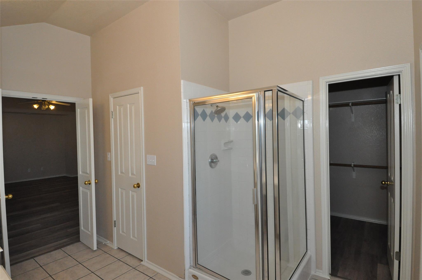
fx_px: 211
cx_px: 211
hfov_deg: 90.1
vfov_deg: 67.2
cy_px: 140
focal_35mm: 18
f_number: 7.1
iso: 2000
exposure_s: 1/200
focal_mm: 12
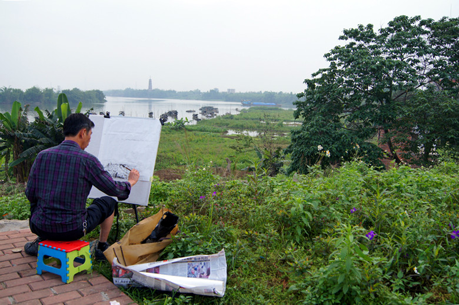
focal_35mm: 36
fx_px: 458
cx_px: 230
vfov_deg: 36.8
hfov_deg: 53.2
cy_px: 152
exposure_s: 1/250
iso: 100
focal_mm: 24
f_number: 4.5
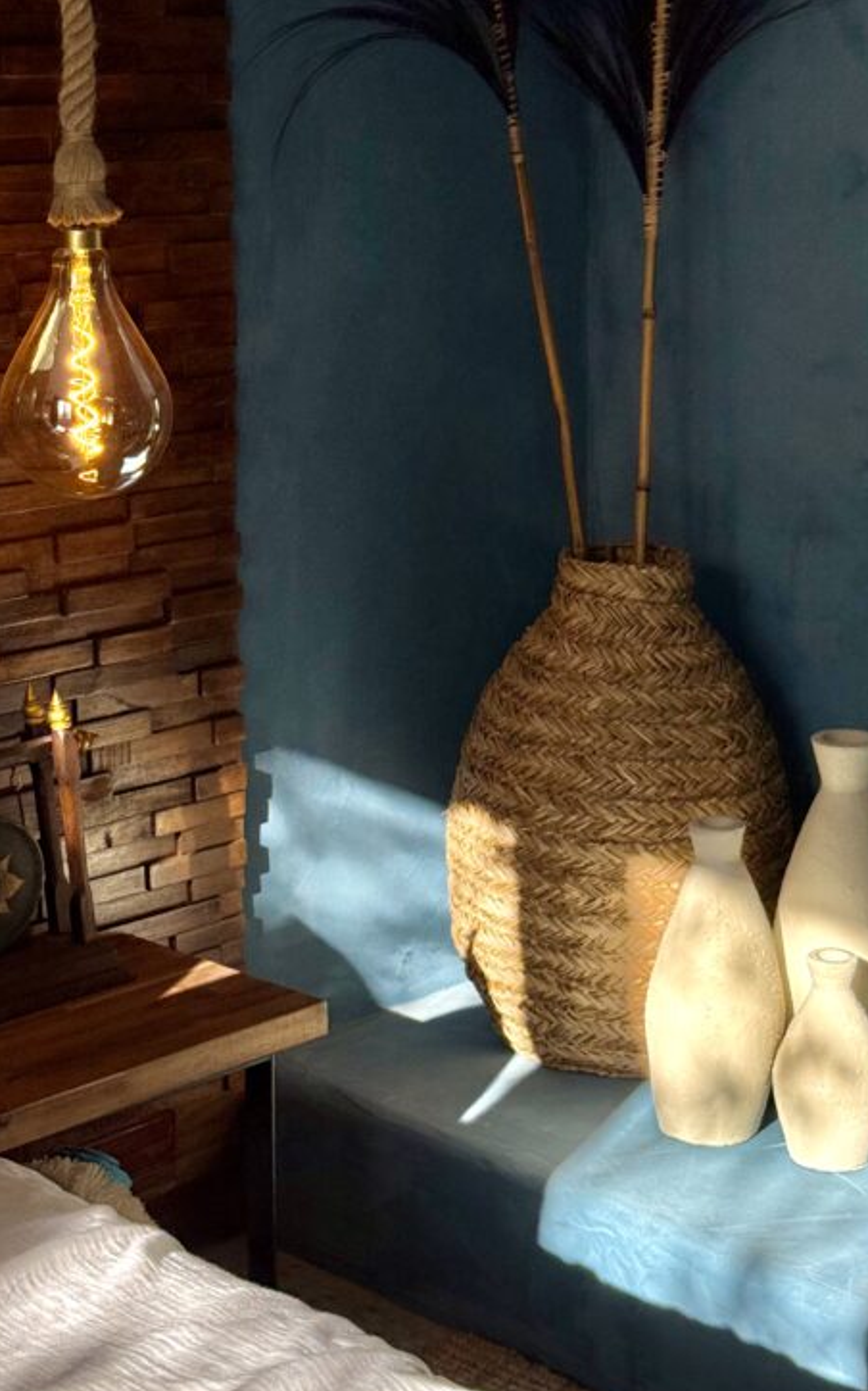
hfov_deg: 18.1
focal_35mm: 72
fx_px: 2727
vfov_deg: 28.6
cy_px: 578
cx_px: 517
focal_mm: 6.76
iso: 64
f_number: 1.78
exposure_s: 1/1000
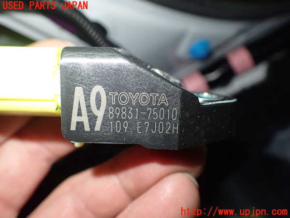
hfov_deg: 60.0
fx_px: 251
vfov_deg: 46.8
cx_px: 145
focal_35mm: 30
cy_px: 109
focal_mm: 5.4
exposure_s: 1/125
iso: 640
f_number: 2.3
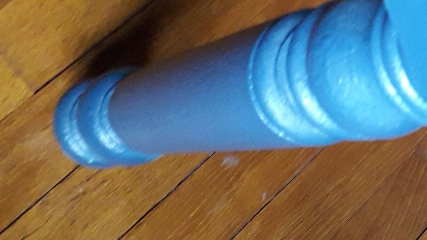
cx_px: 532
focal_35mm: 99
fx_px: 1121
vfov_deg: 12.2
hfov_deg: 20.0
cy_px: 72
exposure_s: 1/33
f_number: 1.9
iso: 200
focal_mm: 3.6
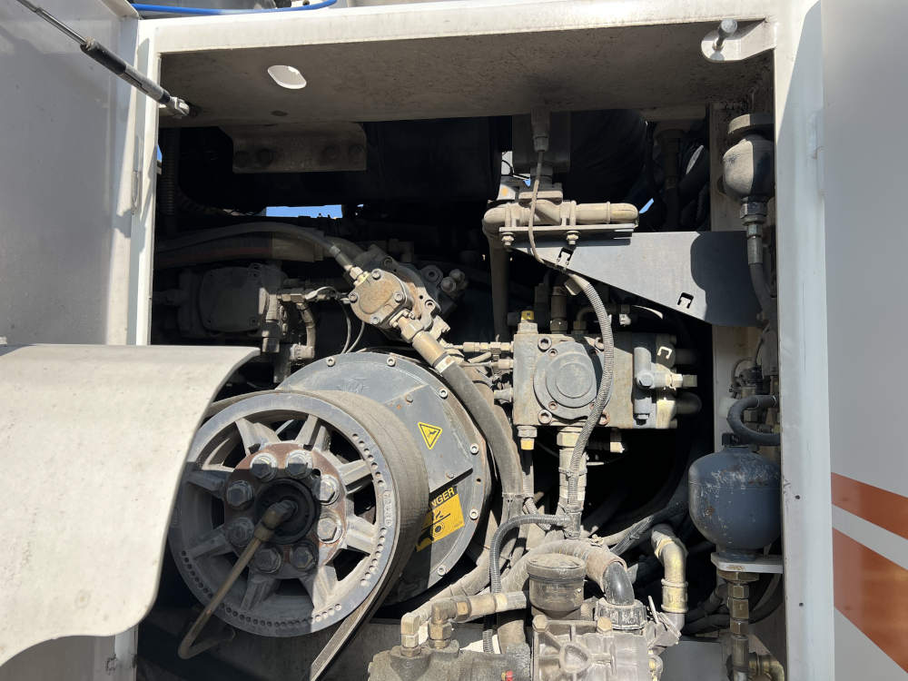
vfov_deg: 53.1
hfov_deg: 67.3
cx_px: 454
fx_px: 682
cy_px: 340
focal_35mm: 26
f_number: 1.5
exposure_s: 1/2404
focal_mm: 5.7
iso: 50
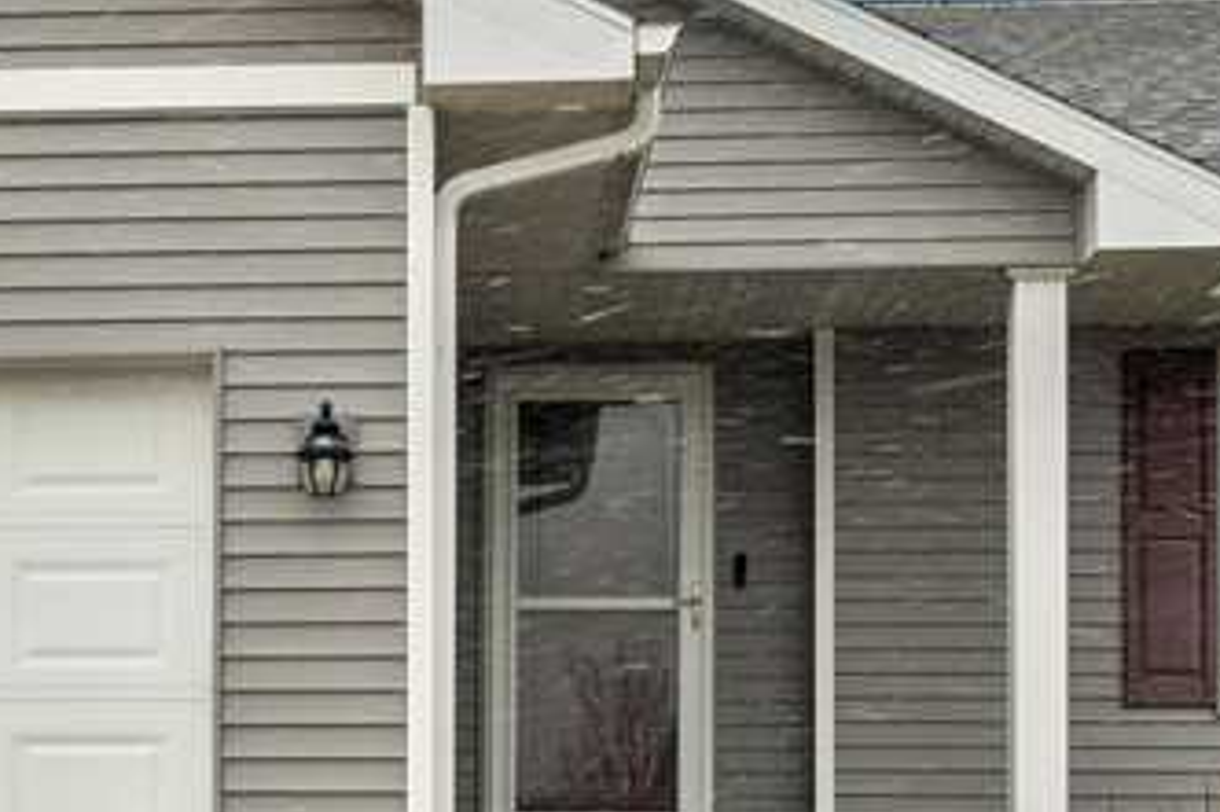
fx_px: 2744
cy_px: 443
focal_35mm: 81
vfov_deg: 16.8
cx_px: 276
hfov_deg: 24.7
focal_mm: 21
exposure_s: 1/160
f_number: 10
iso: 400
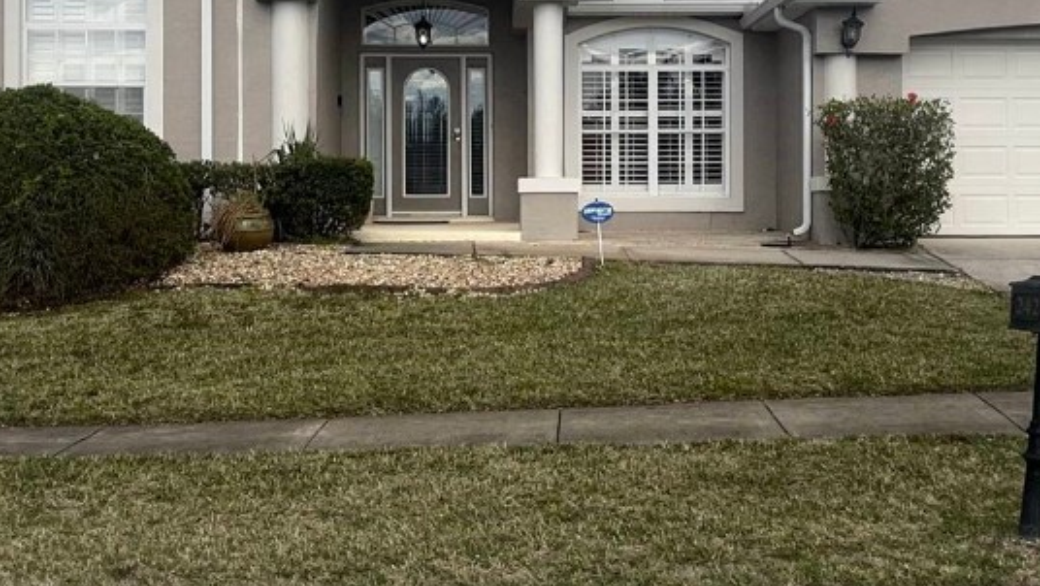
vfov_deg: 22.7
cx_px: 634
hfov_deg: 39.6
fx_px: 1435
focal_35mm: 52
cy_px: 105
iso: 40
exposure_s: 1/3165
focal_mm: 5.1
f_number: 1.6
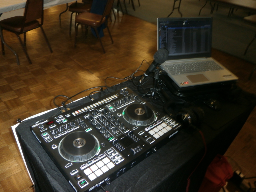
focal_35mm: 31
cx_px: 128
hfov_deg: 58.4
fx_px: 229
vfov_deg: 45.4
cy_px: 96
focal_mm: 5.5
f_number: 2.9
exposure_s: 1/30
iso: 200
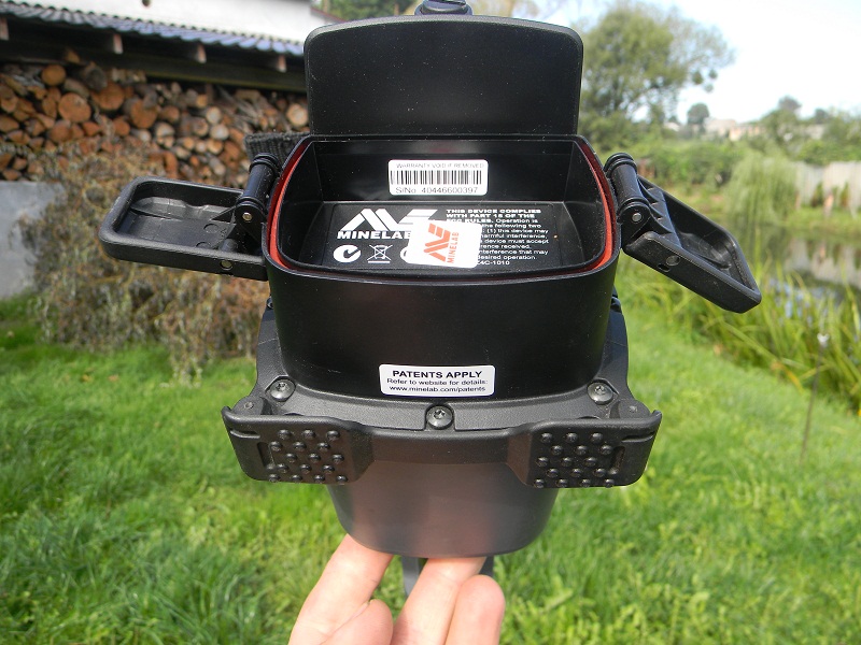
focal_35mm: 28
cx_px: 430
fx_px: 696
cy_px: 322
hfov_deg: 63.4
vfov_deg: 49.7
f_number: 3.5
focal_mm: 5
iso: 80
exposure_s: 1/155
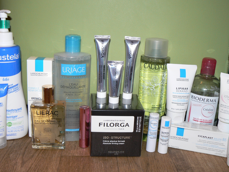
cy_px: 81
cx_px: 112
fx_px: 258
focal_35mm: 39
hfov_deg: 47.9
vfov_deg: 36.8
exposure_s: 1/25
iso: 100
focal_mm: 6
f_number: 2.8
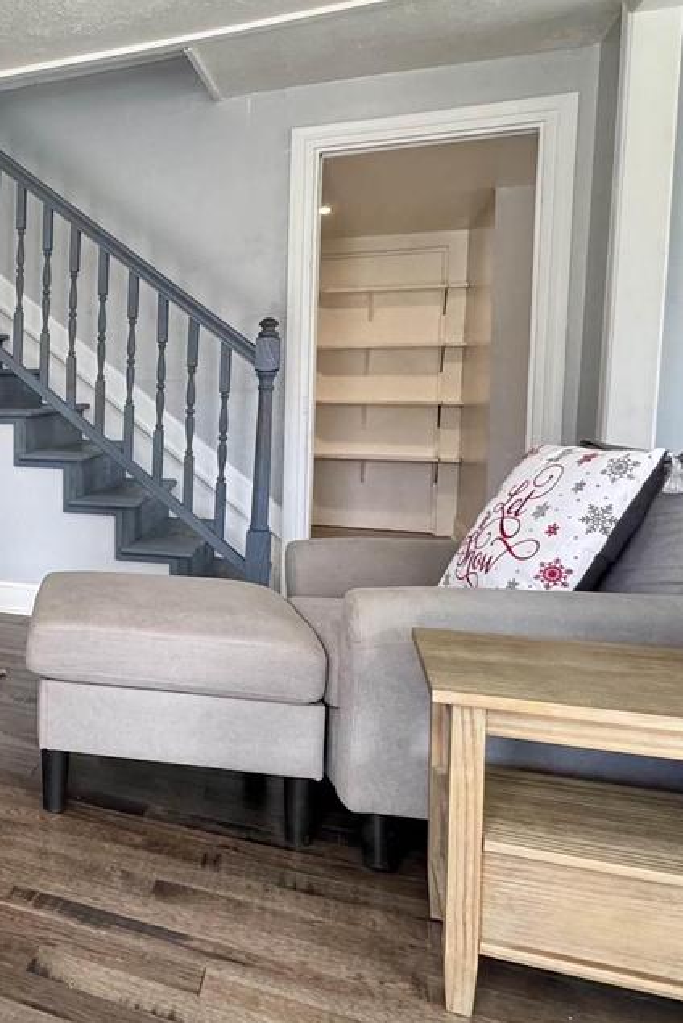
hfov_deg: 30.7
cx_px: -219
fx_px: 938
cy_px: 454
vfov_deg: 57.1
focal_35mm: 33
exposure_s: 1/120
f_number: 2.2
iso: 200
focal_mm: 2.22
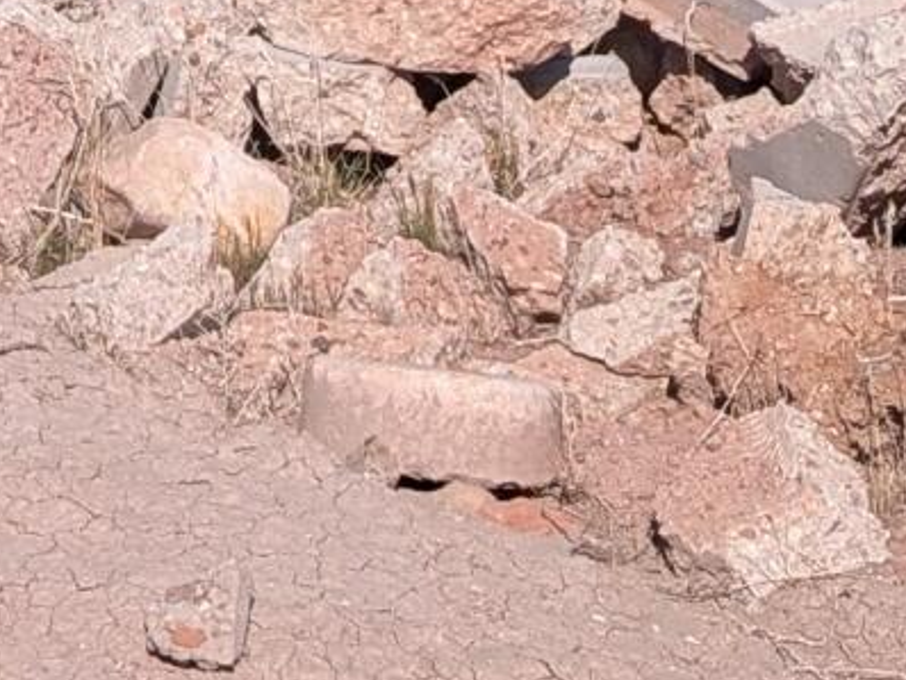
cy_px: -810
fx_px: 4740
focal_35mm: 181
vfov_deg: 7.8
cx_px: -191
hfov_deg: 10.7
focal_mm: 6.9
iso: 21
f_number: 1.68
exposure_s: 1/1513
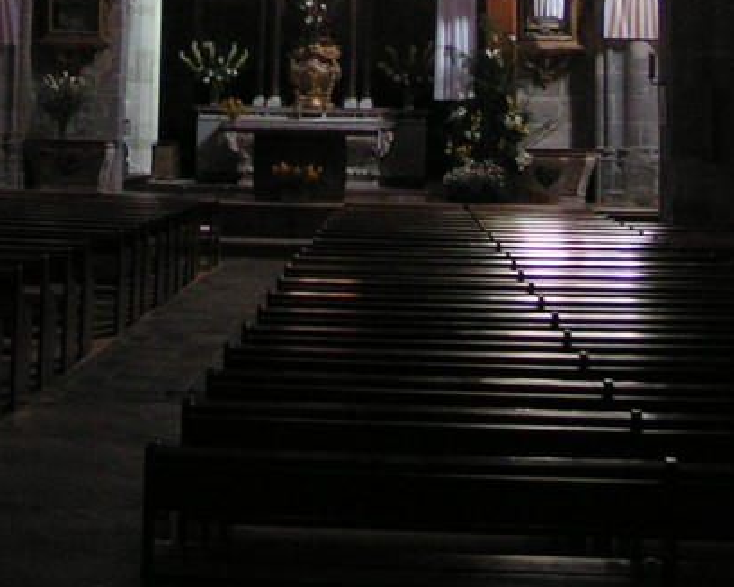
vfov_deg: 14.5
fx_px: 2106
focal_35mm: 97
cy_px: -348
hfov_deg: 19.6
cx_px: 184
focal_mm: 5.8
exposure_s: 1/15
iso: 200
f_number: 2.8
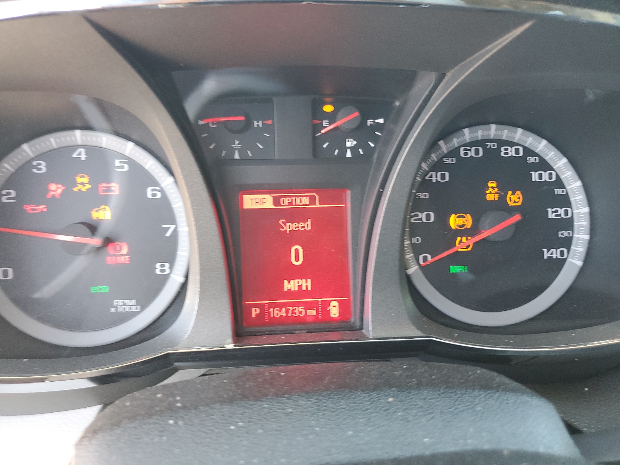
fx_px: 466
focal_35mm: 26
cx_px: 310
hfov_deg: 67.3
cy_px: 232
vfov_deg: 53.1
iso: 94
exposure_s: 1/60.2
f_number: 1.5
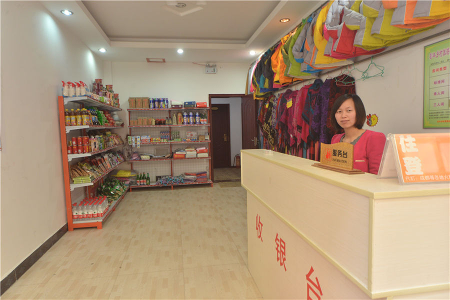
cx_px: 225
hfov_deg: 73.7
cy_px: 150
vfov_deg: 53.1
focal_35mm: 24
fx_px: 300
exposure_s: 1/40
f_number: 5.6
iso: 800
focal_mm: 24
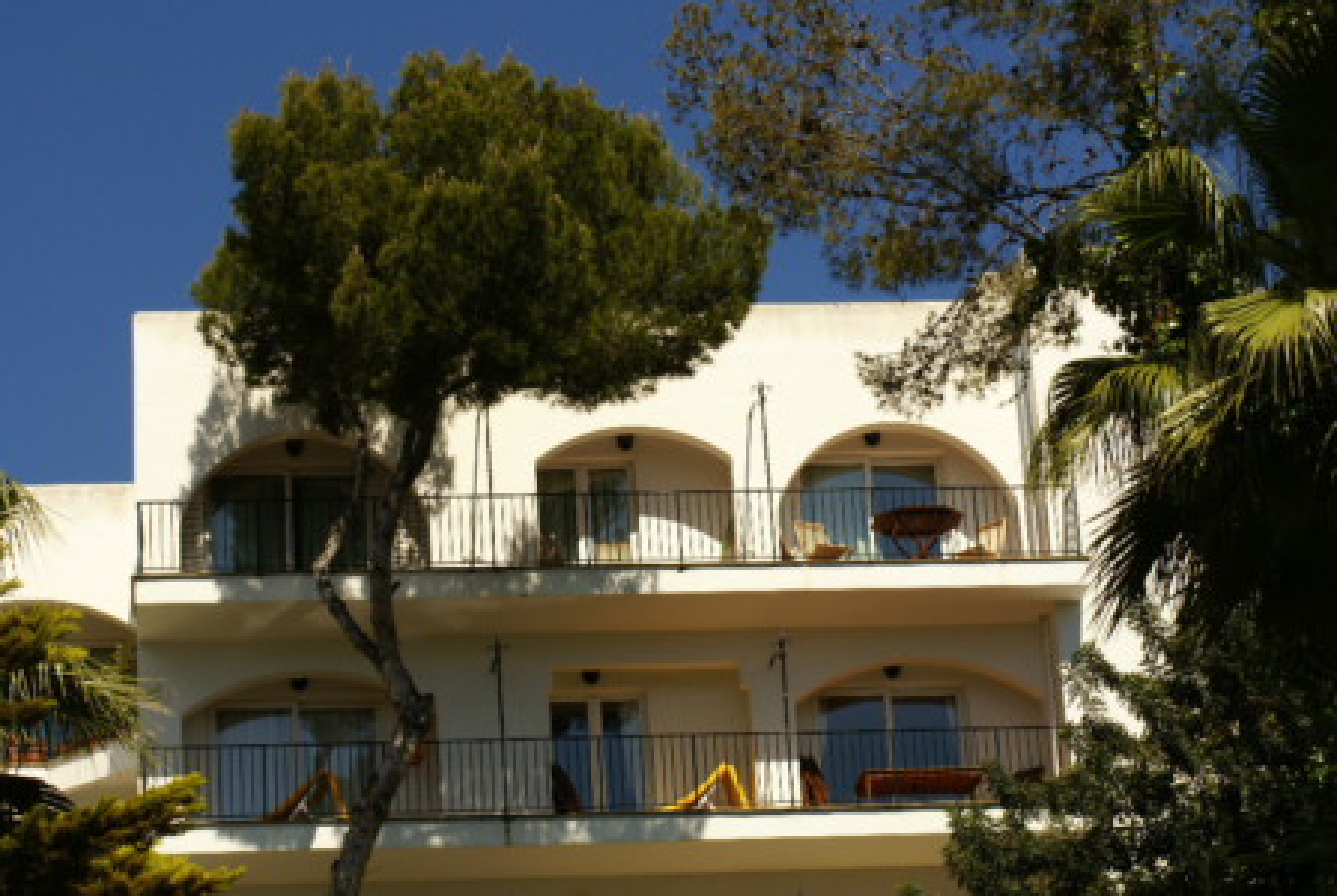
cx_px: 668
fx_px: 3905
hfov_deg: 19.4
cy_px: 448
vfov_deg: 13.1
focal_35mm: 105
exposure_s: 1/200
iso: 100
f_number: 10
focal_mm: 70
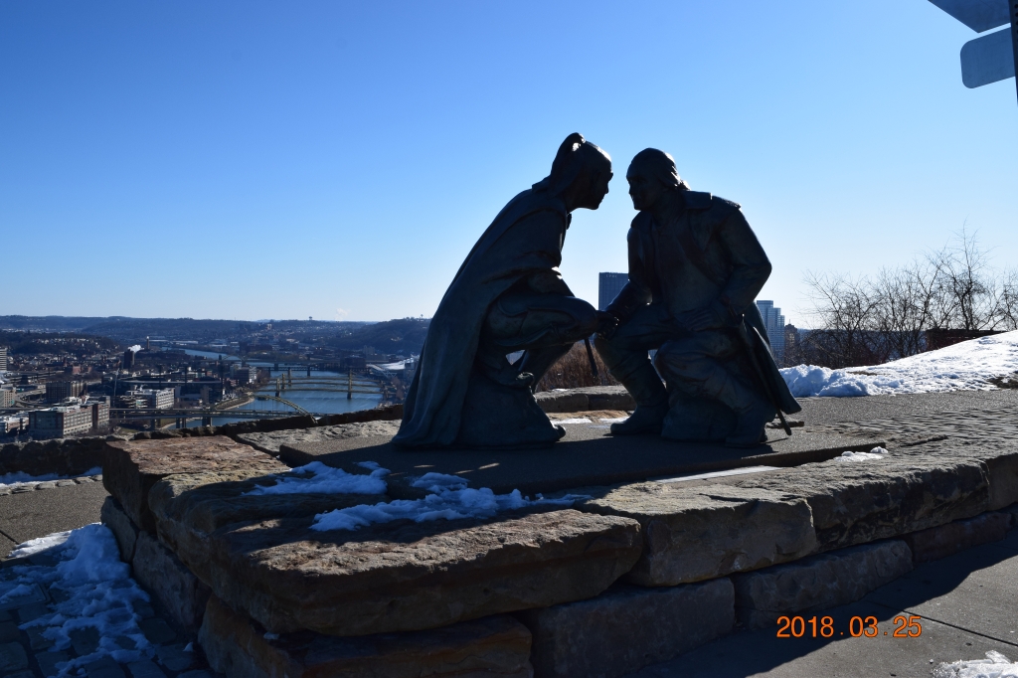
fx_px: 890
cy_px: 339
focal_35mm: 32
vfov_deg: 41.7
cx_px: 509
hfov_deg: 59.5
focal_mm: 21
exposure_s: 1/500
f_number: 11
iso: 400
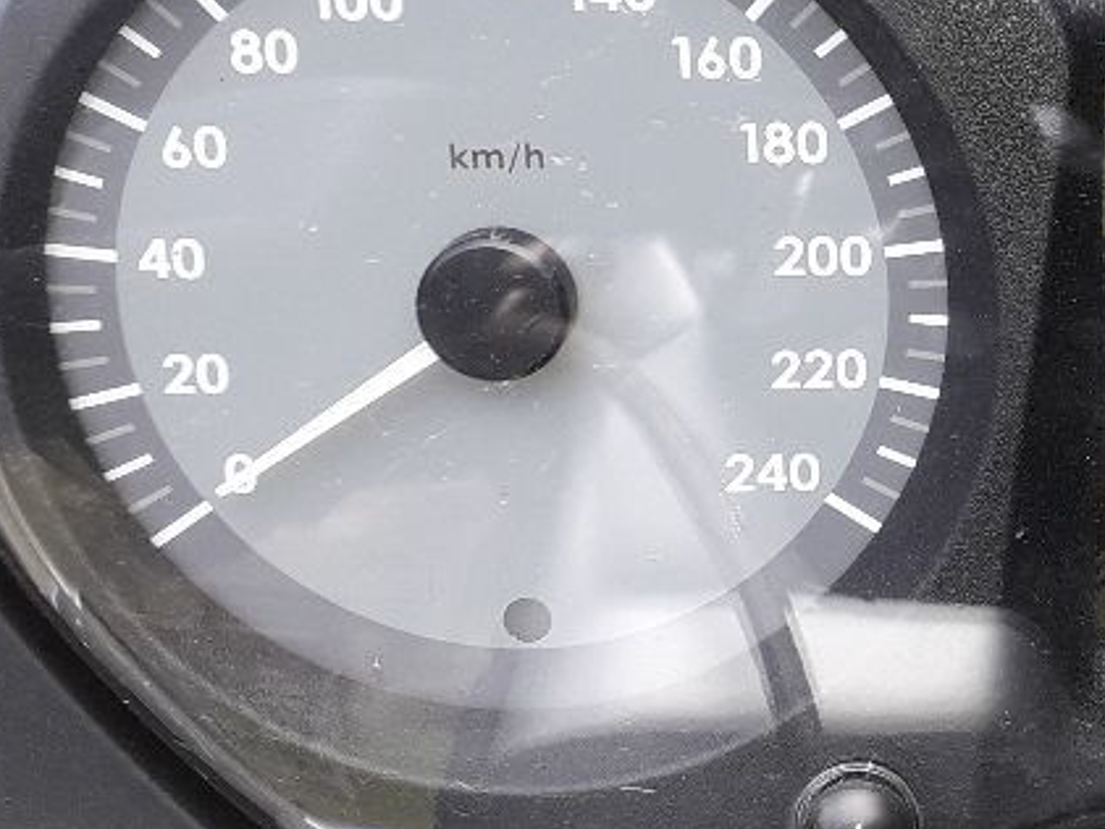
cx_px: 1139
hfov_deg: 22.8
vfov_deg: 18.0
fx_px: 2618
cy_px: 312
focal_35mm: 82
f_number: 1.9
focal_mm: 3.6
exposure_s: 1/163
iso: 40
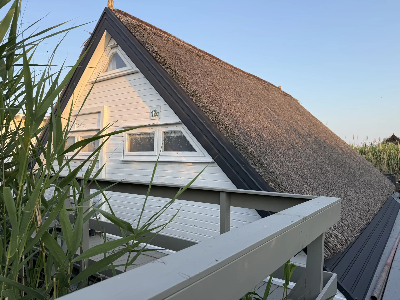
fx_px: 277
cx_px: 200
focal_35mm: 24
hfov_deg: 71.6
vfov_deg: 56.8
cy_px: 150
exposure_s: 1/849
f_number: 1.78
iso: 80
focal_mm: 6.76
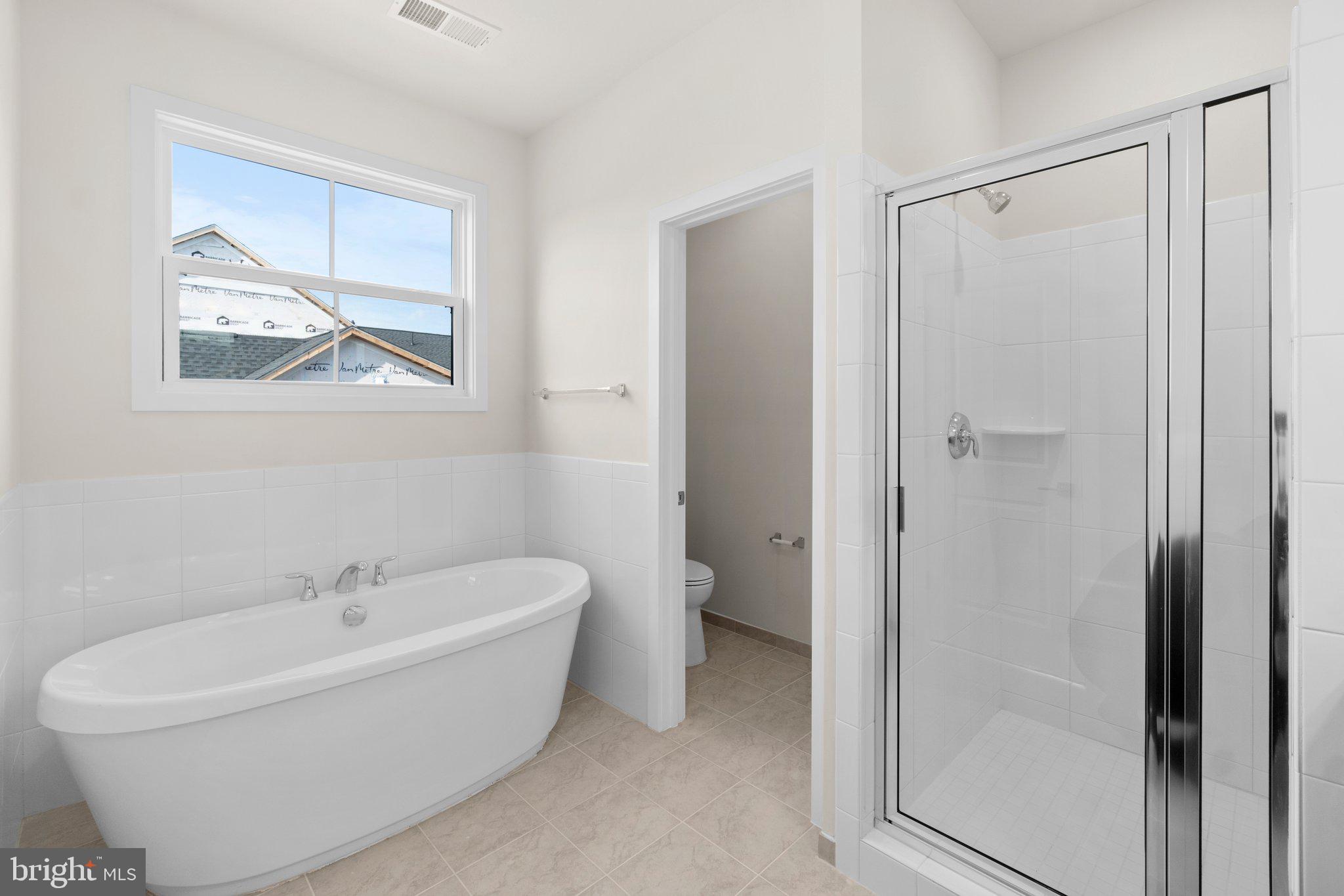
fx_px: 560
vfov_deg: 77.3
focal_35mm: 15
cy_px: 448
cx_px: 672
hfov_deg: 100.4
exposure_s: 1/10
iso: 200
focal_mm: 10
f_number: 8
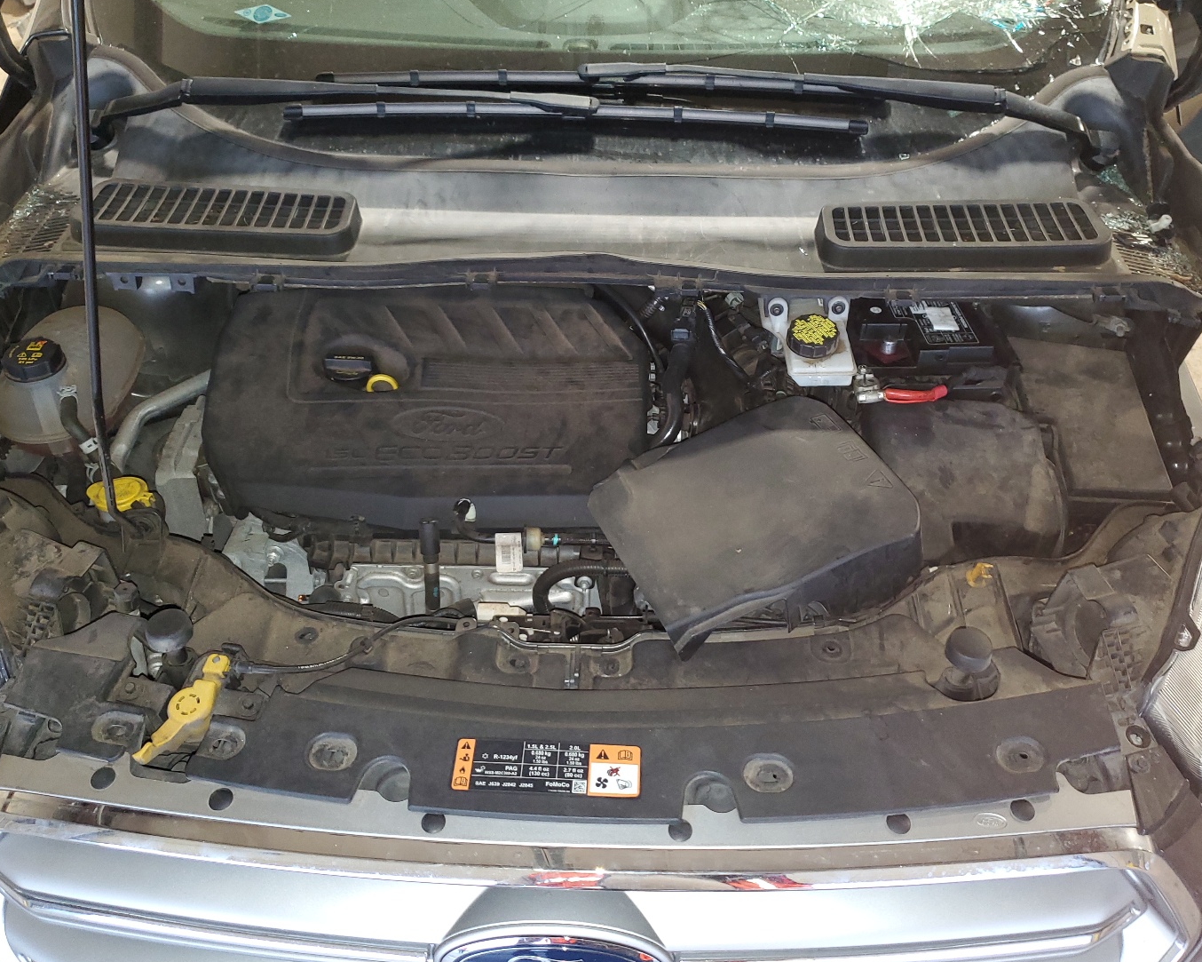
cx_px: 618
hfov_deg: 58.8
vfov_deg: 48.5
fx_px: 1067
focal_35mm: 30
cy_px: 453
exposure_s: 1/20
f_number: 1.5
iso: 150
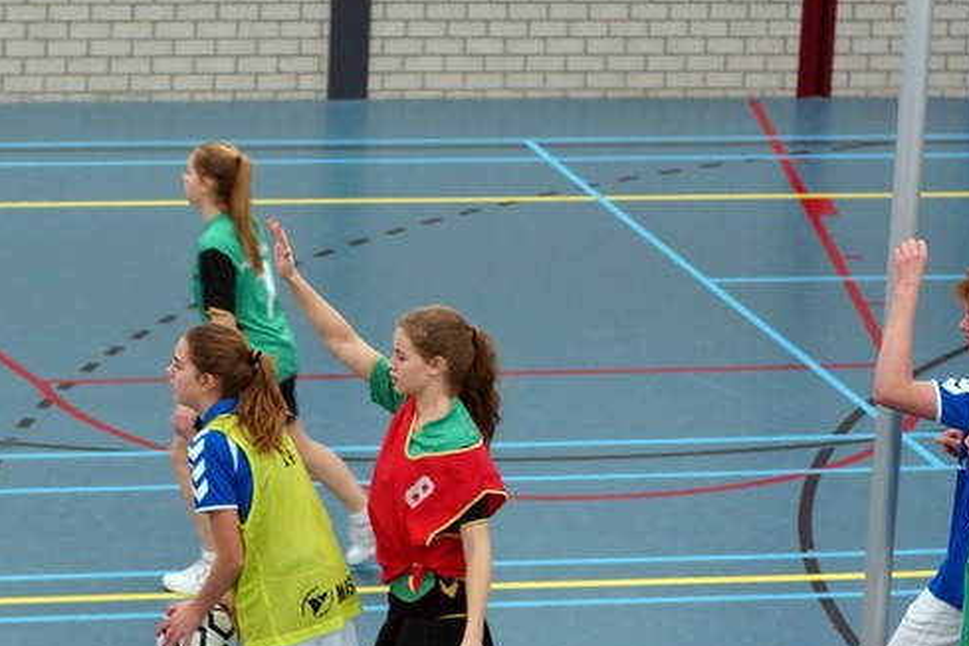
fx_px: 4226
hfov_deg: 13.1
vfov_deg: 8.7
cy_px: 462
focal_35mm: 157
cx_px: 281
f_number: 2.5
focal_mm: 50
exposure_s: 1/160
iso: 400
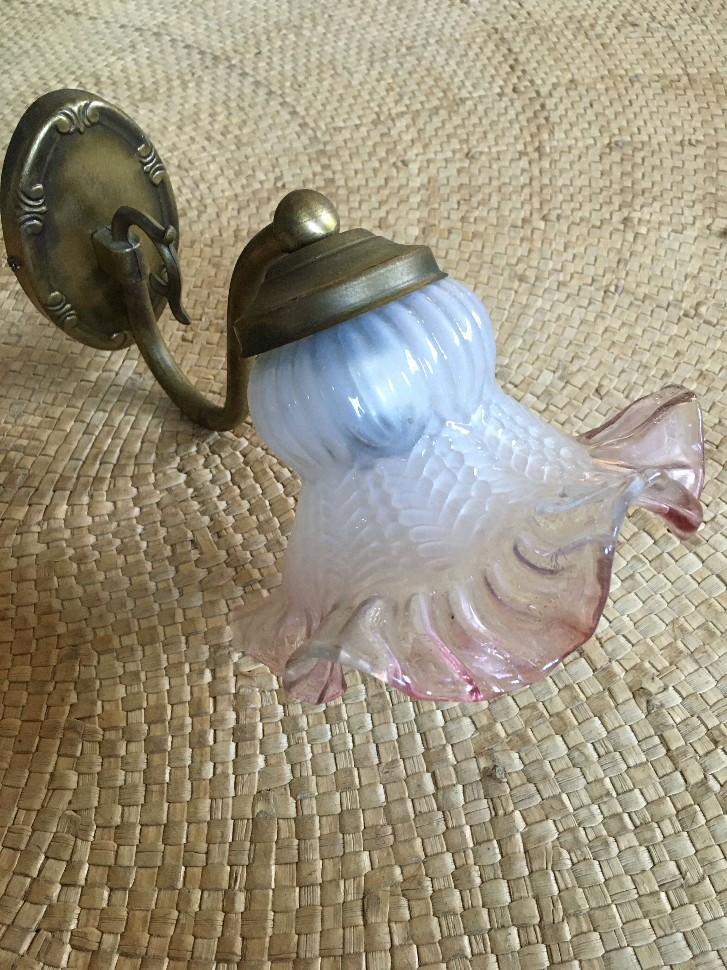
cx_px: 364
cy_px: 485
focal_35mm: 29
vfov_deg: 61.7
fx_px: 812
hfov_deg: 48.2
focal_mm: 4.15
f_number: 2.2
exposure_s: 1/33
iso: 250
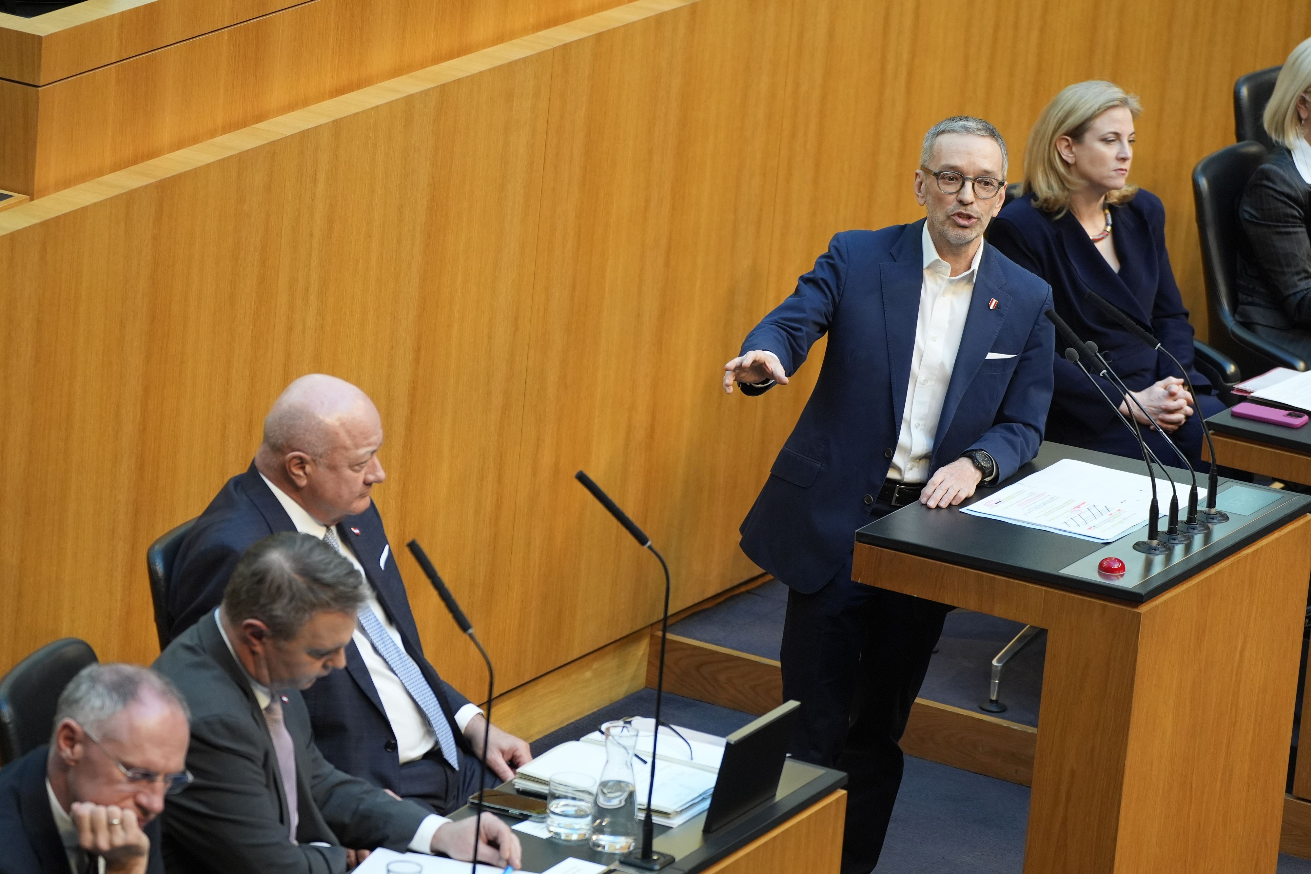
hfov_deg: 11.2
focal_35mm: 183
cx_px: 656
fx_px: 6664
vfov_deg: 7.5
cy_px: 437
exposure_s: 1/320
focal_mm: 183
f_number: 5.6
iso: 2000
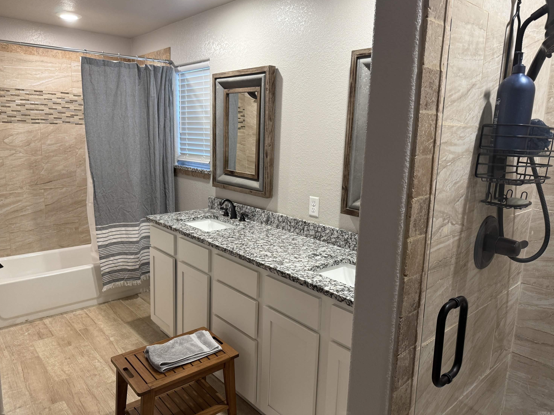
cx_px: 268
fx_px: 400
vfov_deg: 54.9
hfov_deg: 69.4
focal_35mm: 25
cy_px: 199
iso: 160
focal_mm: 6.76
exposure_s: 1/60
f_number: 1.78
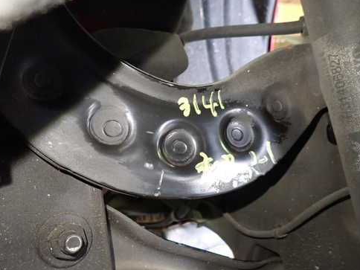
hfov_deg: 58.3
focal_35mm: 31
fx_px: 322
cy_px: 141
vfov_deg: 45.4
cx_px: 176
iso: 800
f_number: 2
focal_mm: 4.5
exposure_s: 1/20
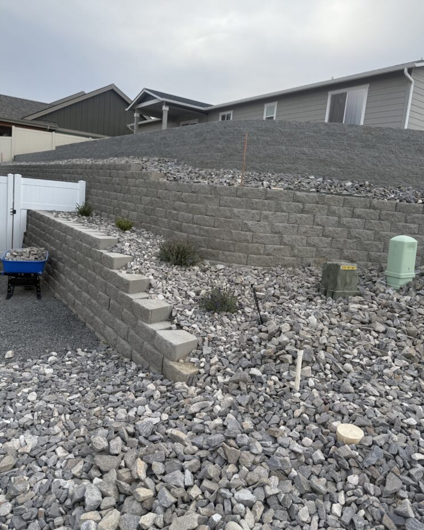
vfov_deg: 66.0
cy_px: 256
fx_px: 408
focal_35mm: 26
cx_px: 219
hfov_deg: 54.9
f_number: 1.78
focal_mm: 6.76
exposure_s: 1/992
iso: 80
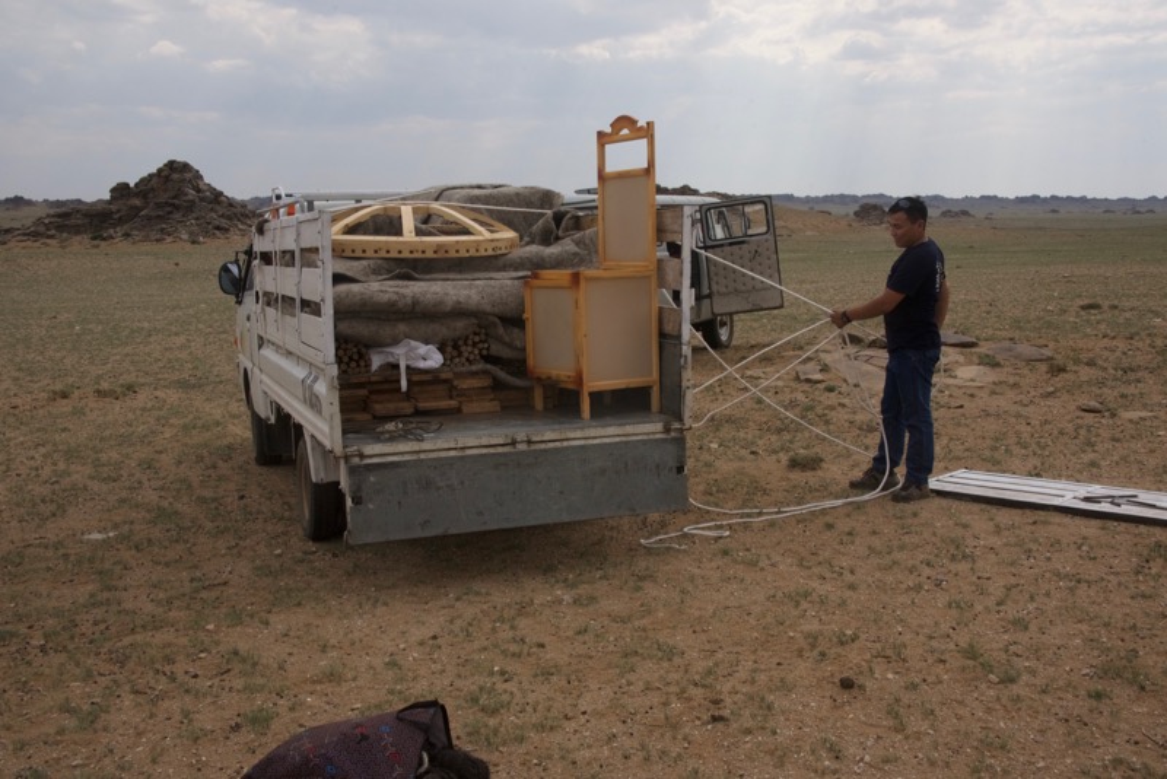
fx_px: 1232
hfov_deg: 50.7
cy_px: 390
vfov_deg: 35.1
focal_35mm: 38
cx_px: 584
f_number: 13
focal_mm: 38
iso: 640
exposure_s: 1/640
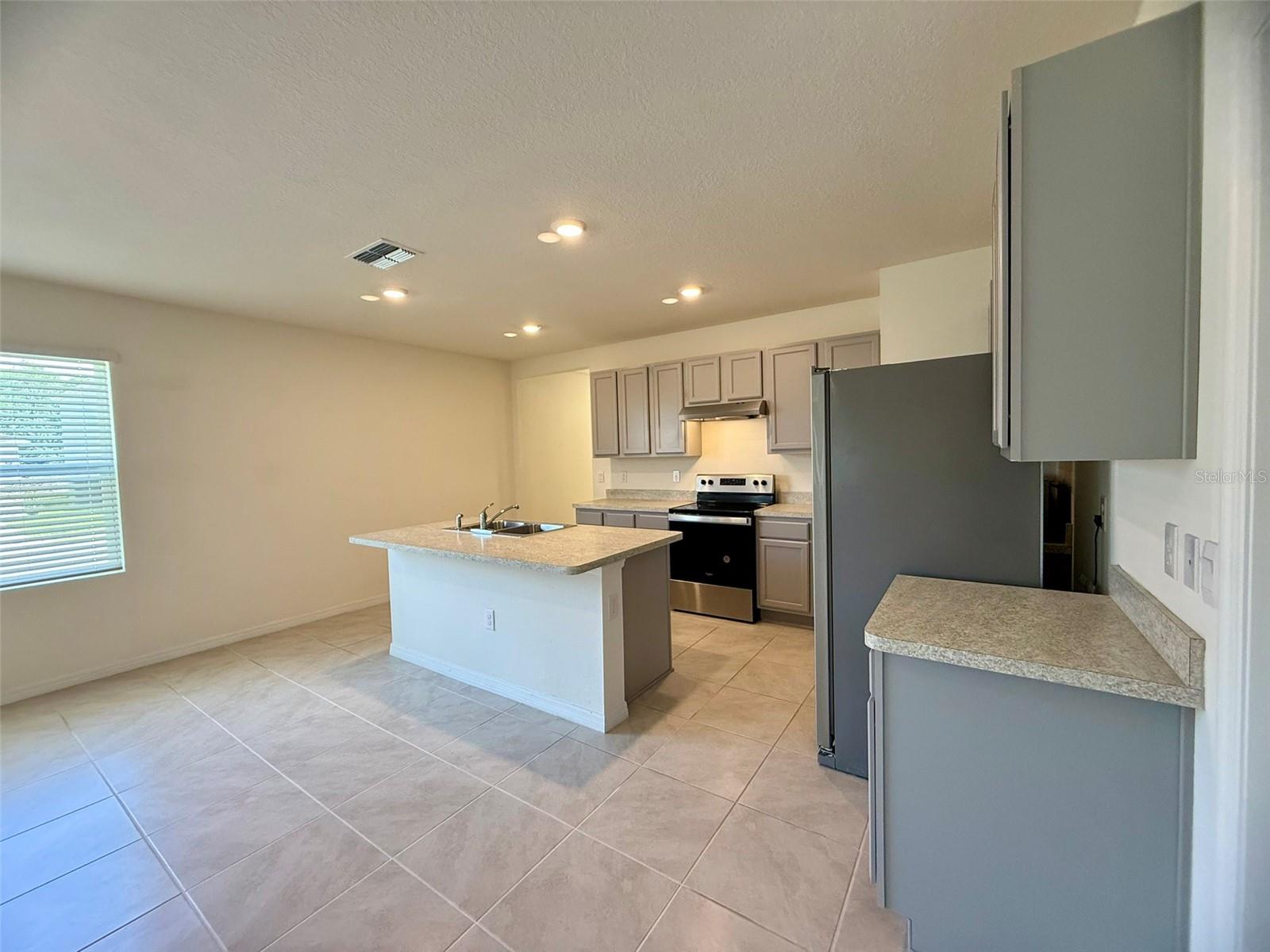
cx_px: 635
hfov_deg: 102.1
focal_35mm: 14
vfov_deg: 85.7
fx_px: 514
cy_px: 476
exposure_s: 1/120
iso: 200
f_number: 2.2
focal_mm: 2.22
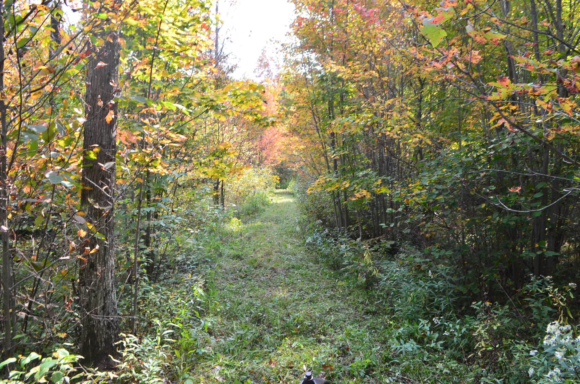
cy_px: 192
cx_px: 290
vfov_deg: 47.7
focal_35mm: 27
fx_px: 434
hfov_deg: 67.5
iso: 400
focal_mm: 18
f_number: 9
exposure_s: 1/100
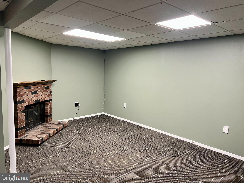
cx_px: 122
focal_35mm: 26
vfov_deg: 53.1
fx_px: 183
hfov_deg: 67.3
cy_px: 92
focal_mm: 5.7
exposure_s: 1/60
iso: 125
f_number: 1.5
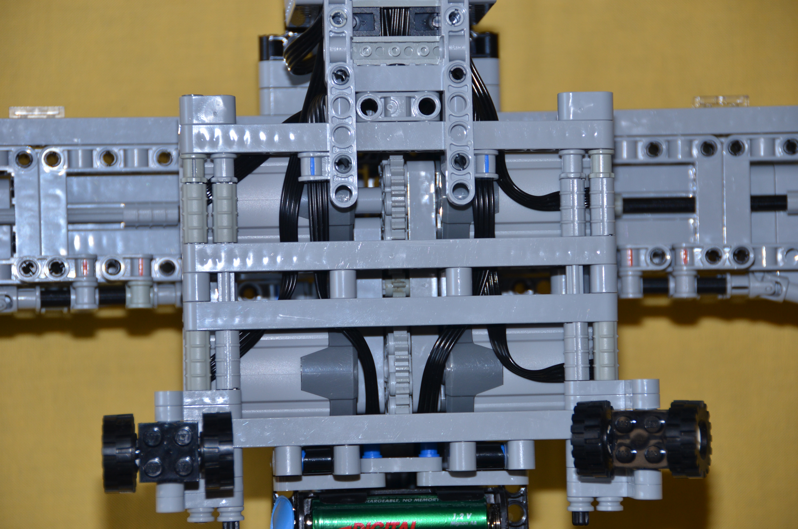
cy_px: 264
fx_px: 3484
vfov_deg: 8.7
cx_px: 399
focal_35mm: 158
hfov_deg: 13.1
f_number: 5.6
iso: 280
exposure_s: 1/60
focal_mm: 105
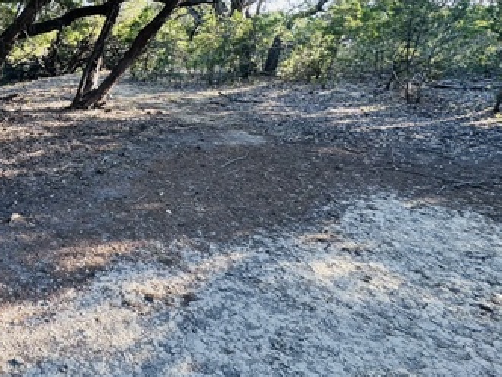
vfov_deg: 47.9
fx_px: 392
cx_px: 26
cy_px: 65
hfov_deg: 54.3
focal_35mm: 27
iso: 64
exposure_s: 1/99
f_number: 2.2
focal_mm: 2.22
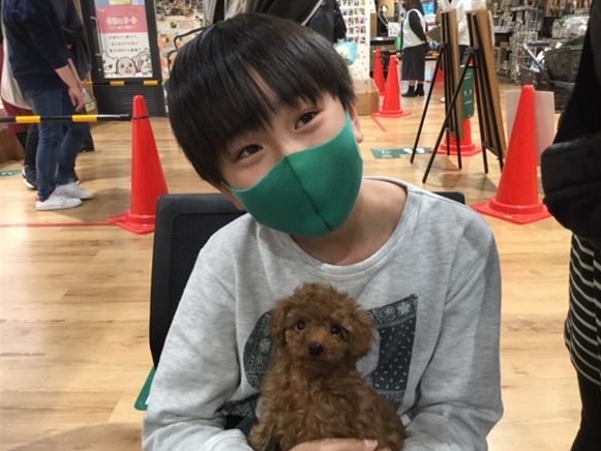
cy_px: 230
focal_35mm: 32
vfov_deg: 44.2
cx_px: 309
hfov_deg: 56.8
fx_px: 556
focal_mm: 3.3
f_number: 2.4
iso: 100
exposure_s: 1/30
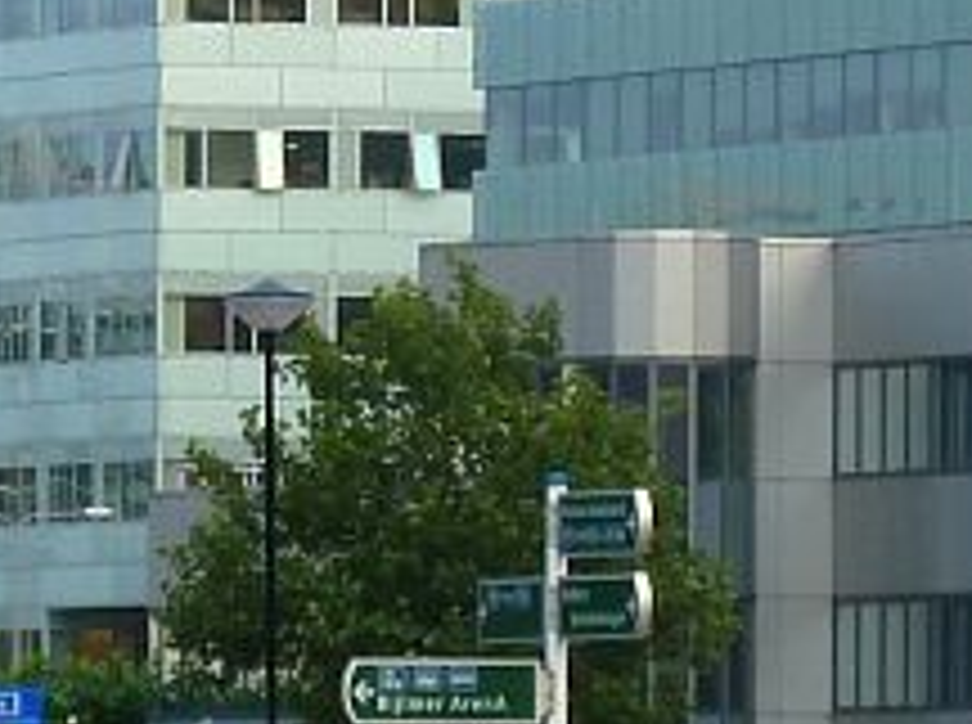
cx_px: 752
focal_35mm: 800
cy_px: 40
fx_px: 22414
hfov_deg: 2.5
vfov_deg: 1.9
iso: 125
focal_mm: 27.8
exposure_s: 1/60
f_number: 4.5
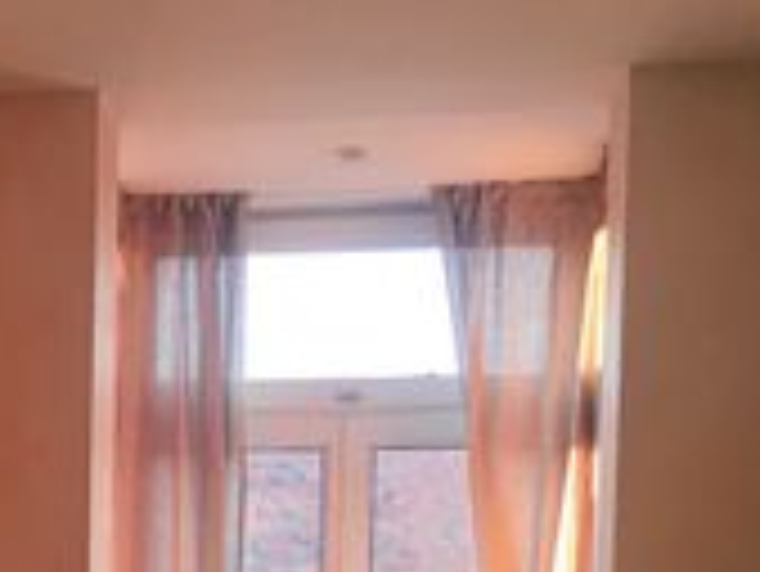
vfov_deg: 13.4
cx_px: 0
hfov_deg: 18.6
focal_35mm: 103
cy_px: 905
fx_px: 2263
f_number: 2.2
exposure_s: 1/33
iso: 50
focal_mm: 4.15
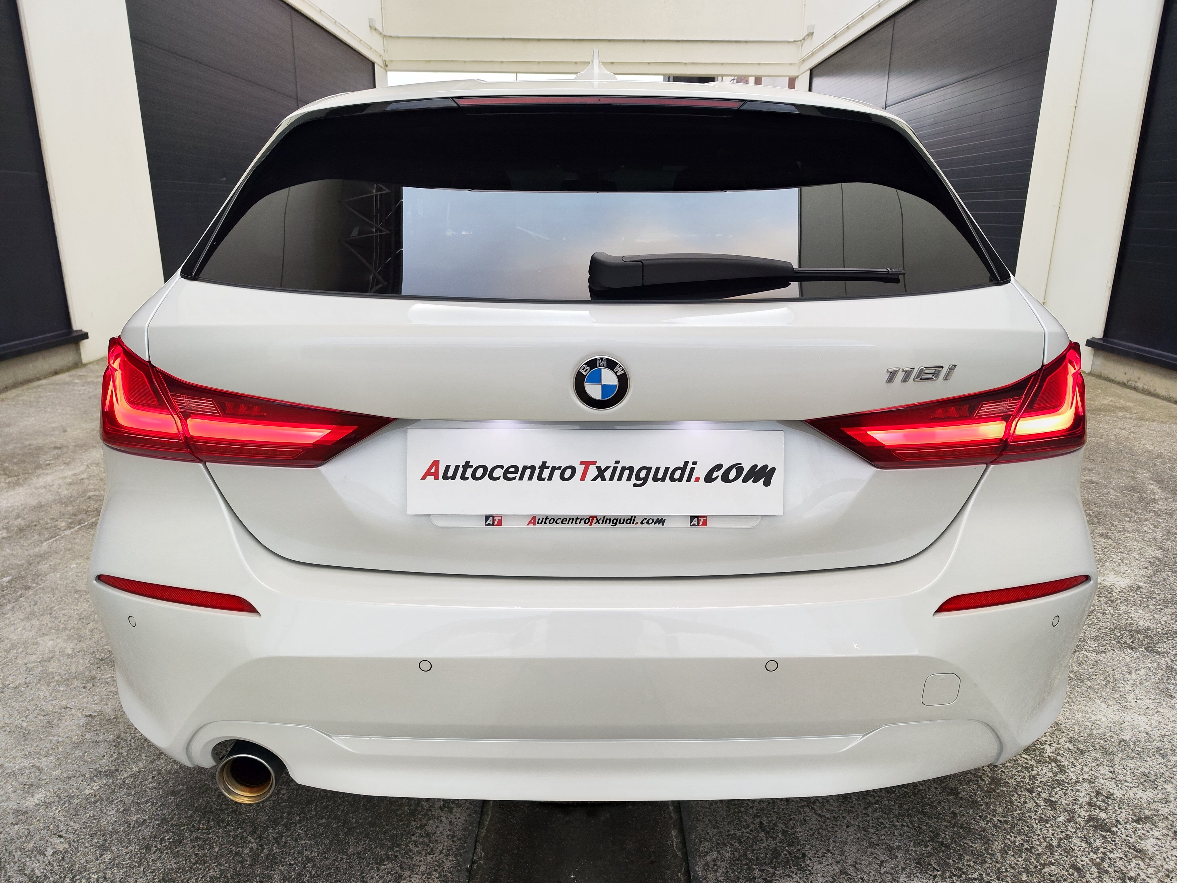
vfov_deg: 58.9
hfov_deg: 73.9
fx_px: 782
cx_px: 588
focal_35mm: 23
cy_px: 442
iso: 164
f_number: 1.69
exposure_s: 1/100
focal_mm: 7.01
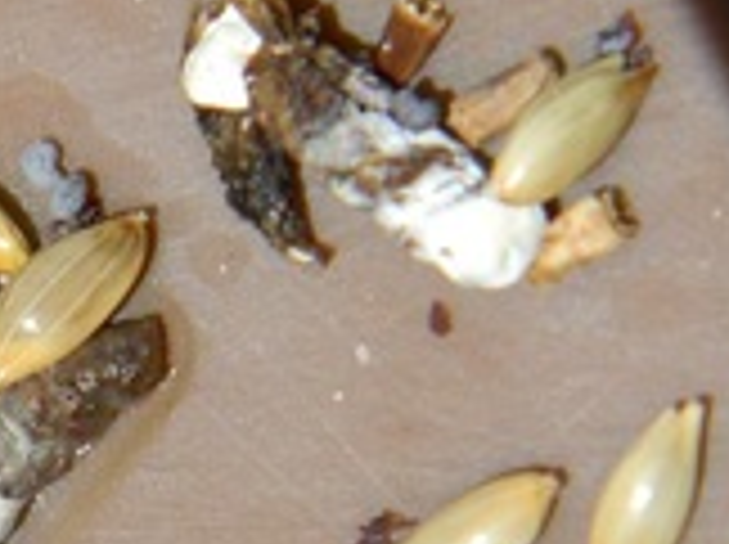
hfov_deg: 5.7
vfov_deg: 4.3
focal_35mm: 344
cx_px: -122
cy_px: 618
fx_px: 7234
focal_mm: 18.6
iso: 80
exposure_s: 1/800
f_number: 4.5
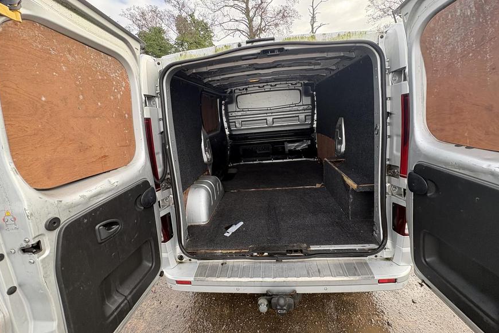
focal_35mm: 15
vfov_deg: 77.2
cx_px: 252
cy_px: 156
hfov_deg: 100.4
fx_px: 208
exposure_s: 1/136
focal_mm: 2.22
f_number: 2.2
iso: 125
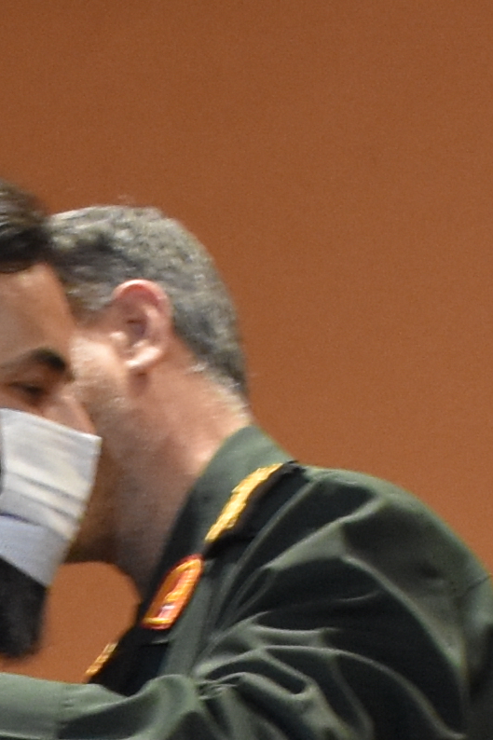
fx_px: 4192
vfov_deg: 9.8
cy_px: 1028
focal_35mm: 204
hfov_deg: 6.6
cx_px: -263
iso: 1600
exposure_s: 1/60
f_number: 4
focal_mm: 18
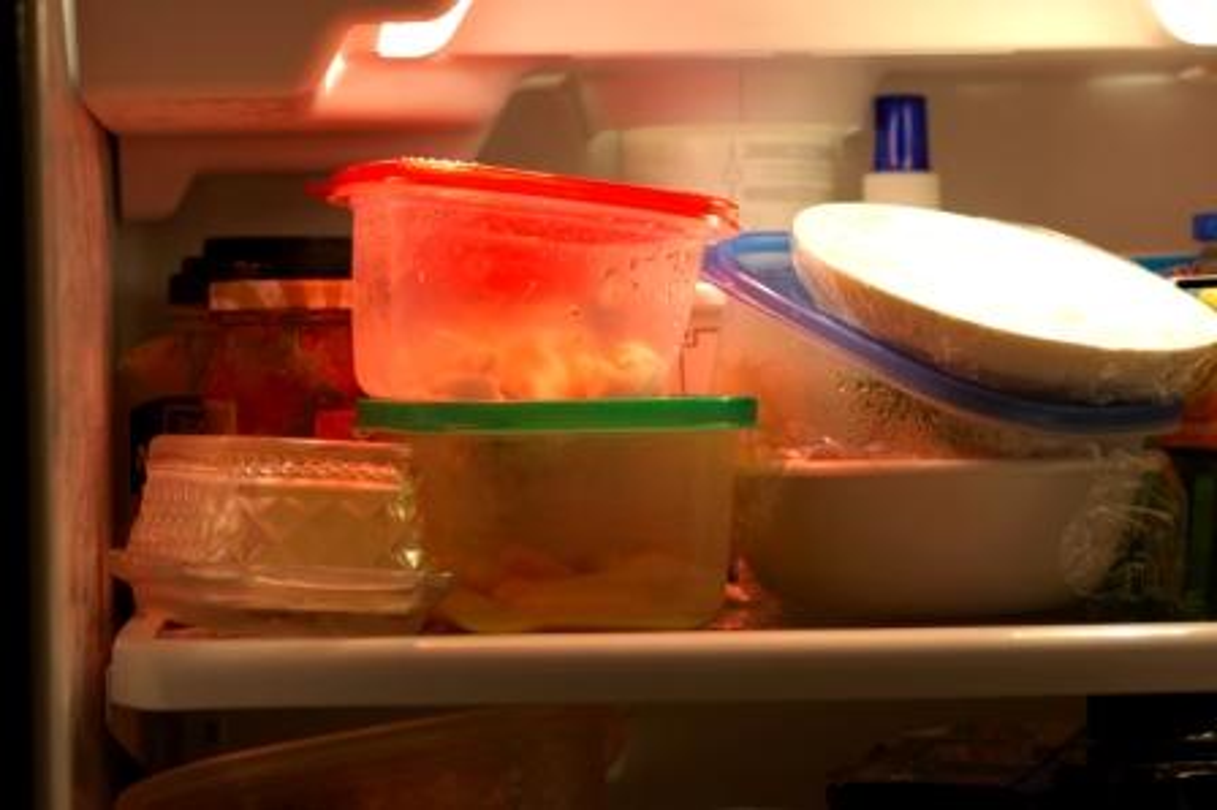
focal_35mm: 105
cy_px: 405
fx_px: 3547
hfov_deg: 19.5
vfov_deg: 13.0
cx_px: 608
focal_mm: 70
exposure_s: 1/20
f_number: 5.6
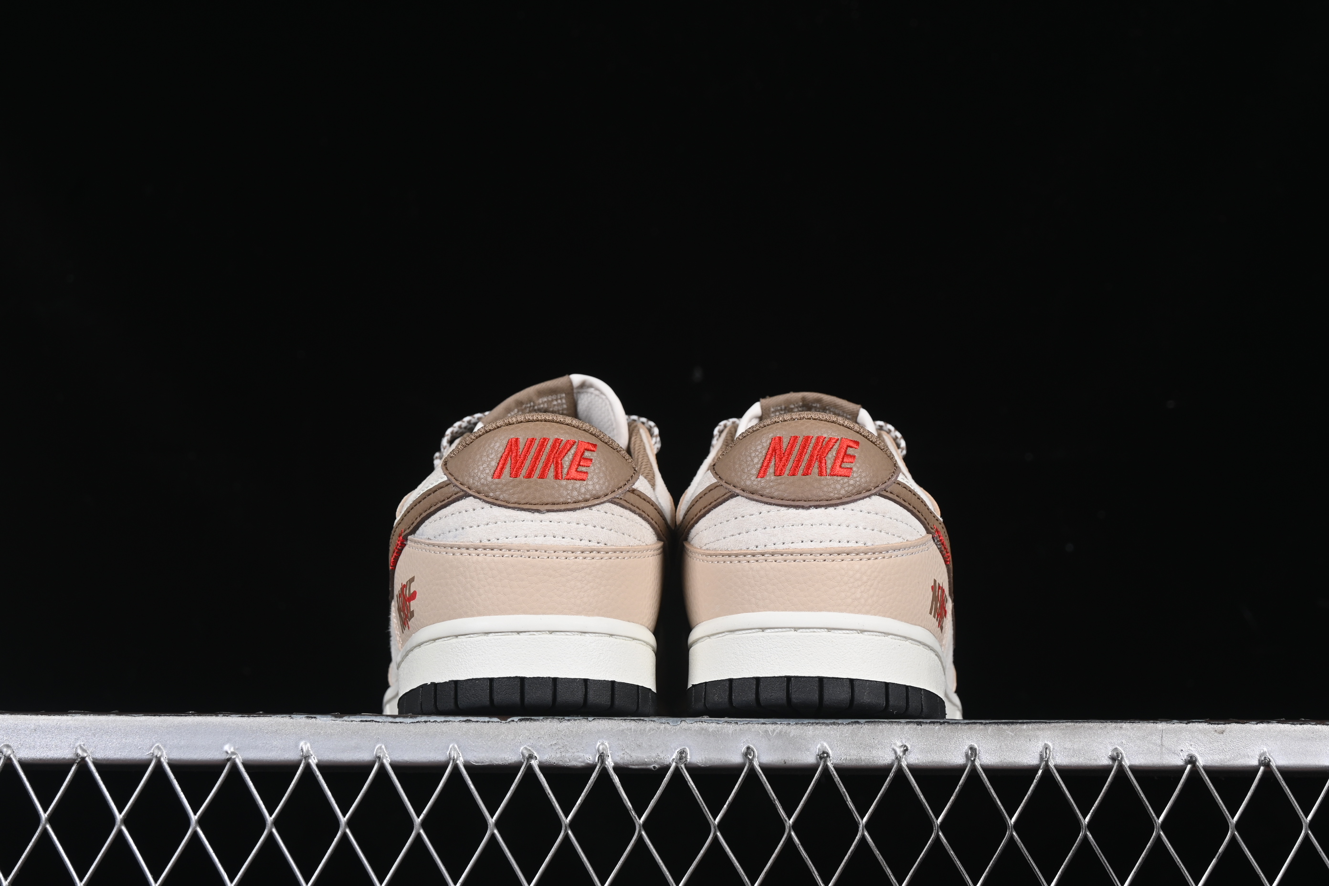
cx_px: 664
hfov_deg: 27.0
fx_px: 2769
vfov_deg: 18.2
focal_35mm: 75
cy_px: 443
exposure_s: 1/80
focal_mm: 50
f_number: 8
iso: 160
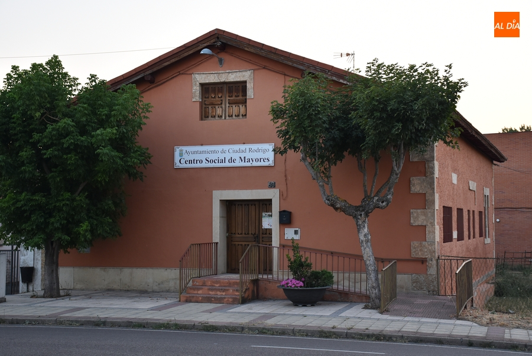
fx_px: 777
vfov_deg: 25.8
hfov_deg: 37.8
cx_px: 266
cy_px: 178
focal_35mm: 52
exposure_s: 1/80
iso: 400
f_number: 4.2
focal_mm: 35
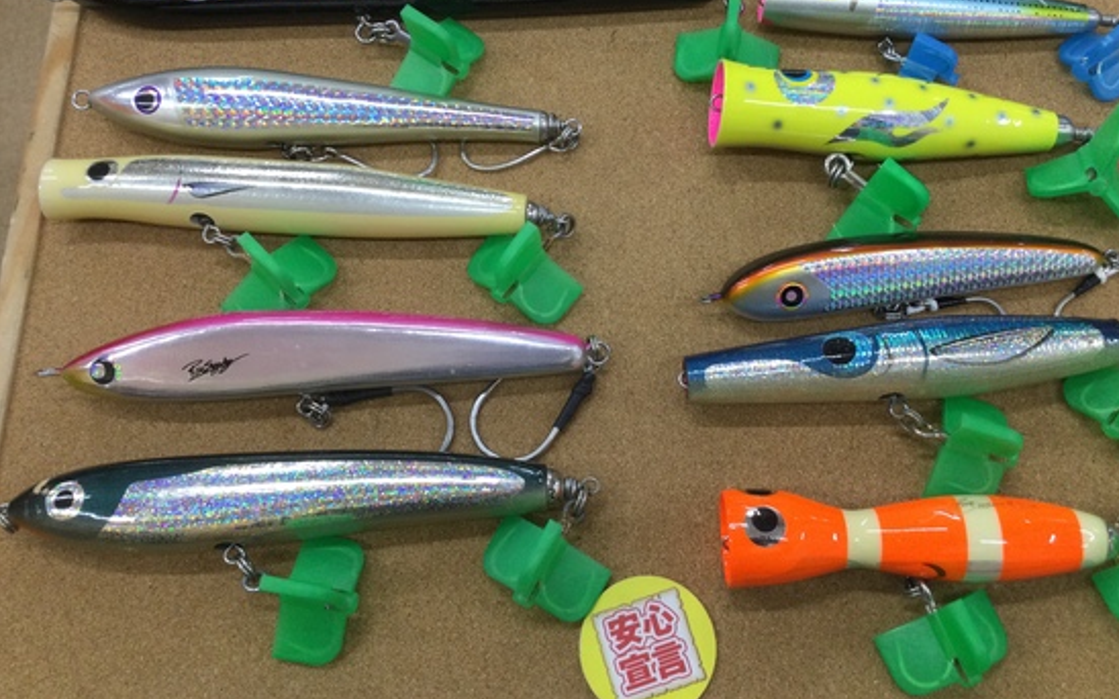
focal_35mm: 36
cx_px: 611
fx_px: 1097
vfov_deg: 35.2
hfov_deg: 53.9
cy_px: 284
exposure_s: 1/30
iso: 25
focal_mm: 3.3
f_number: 2.4
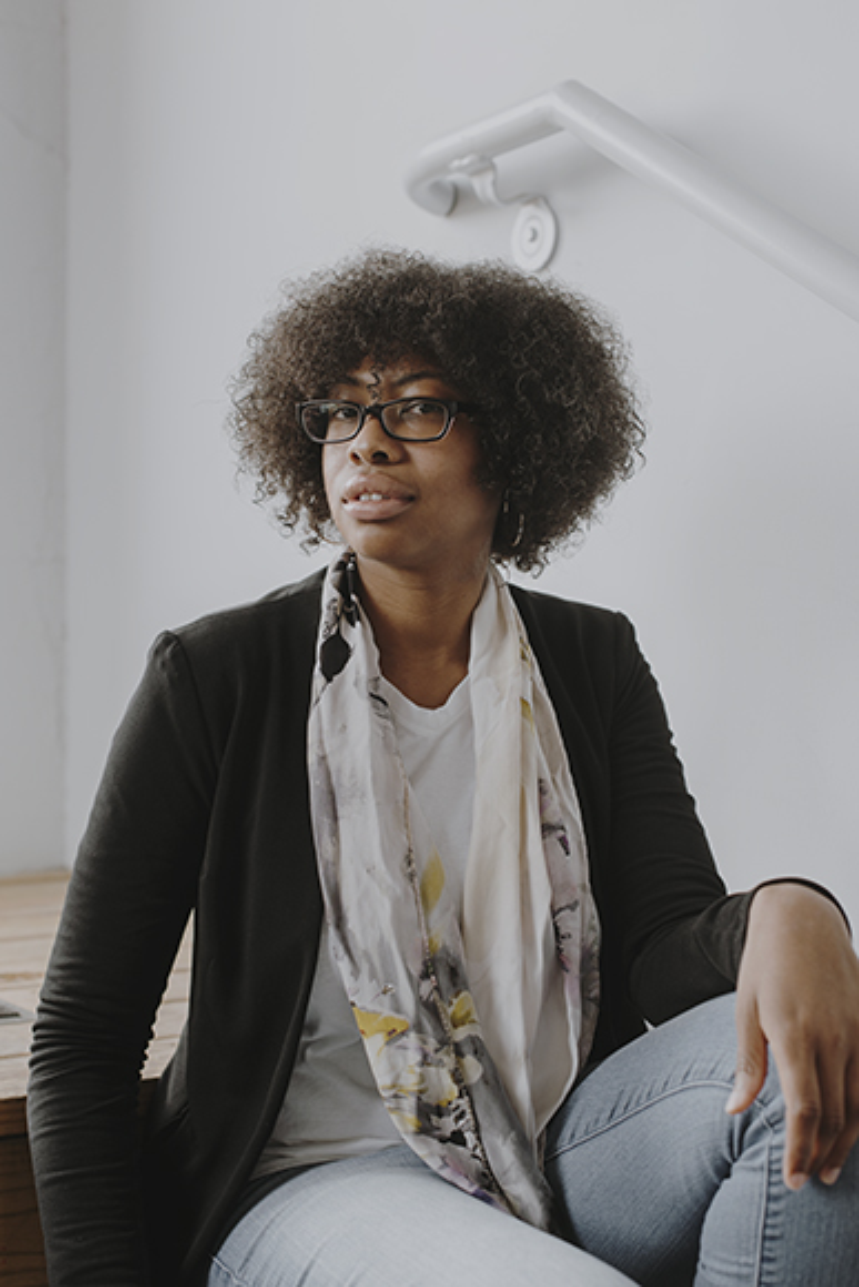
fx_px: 1788
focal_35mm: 50
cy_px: 644
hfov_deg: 27.0
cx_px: 430
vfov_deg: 39.6
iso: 400
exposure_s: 1/80
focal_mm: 50
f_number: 4
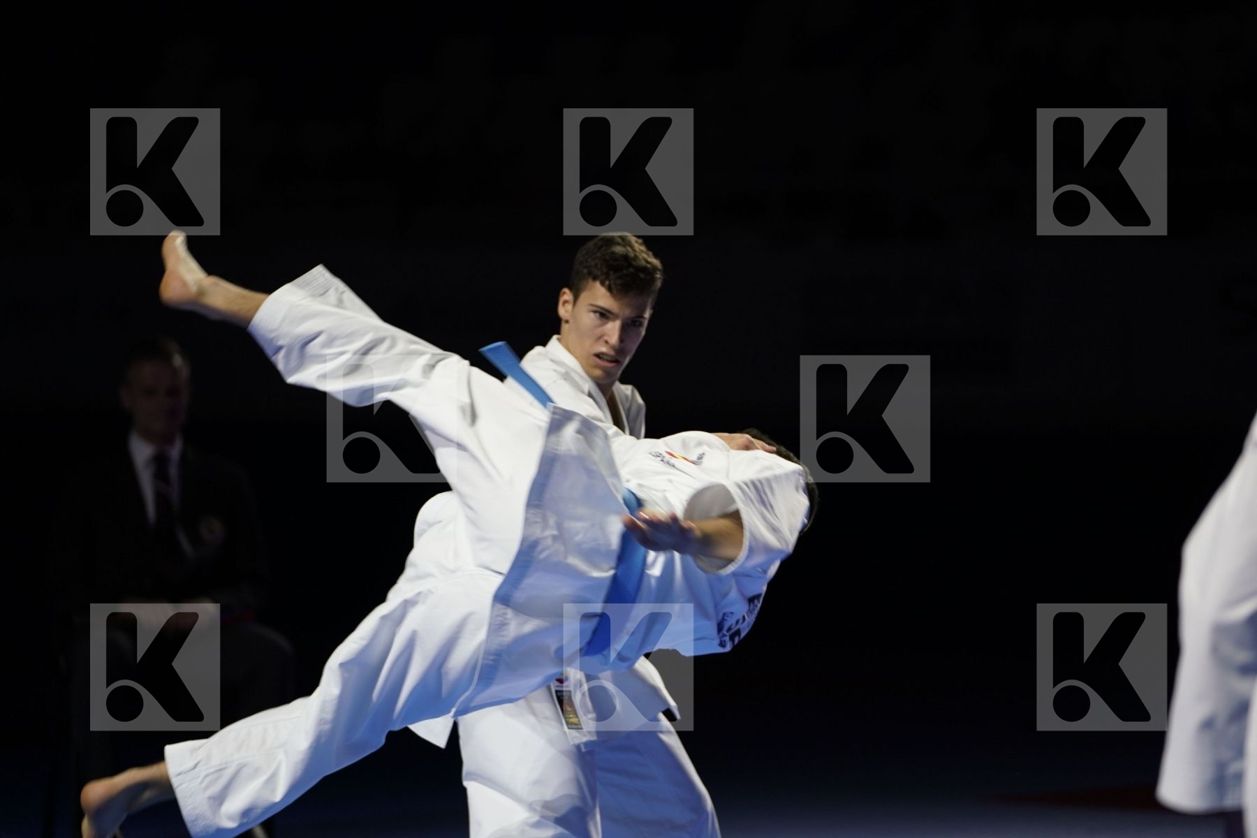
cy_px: 419
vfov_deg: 9.3
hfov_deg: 14.0
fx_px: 5132
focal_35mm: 147
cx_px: 628
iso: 500
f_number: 2.8
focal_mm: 147
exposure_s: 1/500
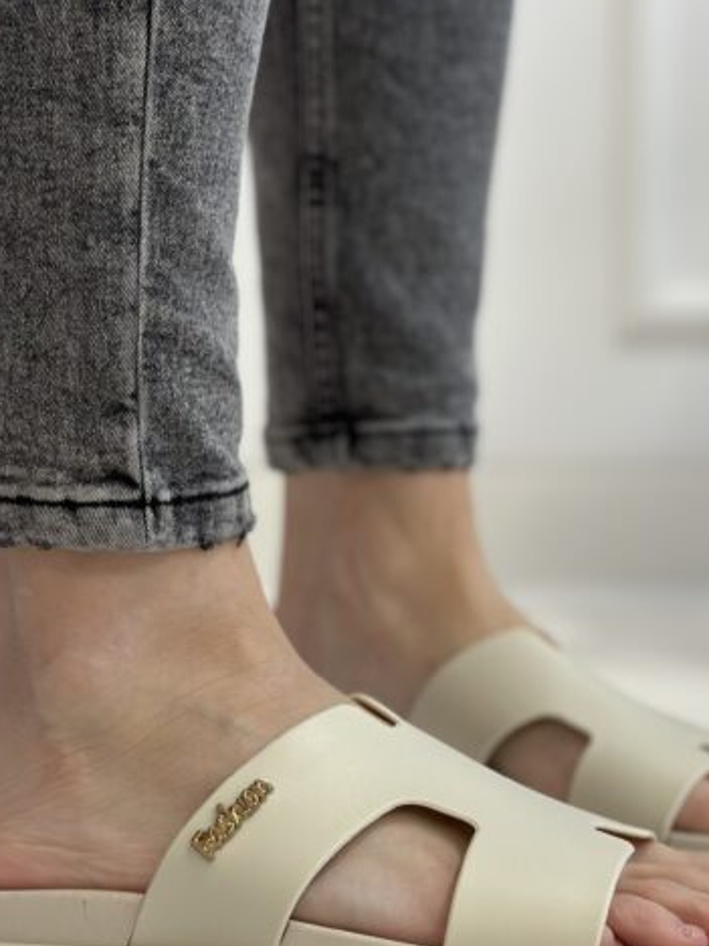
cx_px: 388
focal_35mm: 82
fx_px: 2239
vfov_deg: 23.8
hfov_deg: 18.0
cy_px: 499
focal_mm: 6.86
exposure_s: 1/117
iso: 160
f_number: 1.78
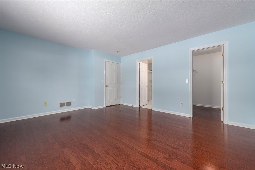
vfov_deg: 81.1
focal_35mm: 14
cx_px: 128
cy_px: 85
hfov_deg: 104.3
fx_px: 99
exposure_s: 1/60
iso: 200
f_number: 9
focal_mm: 14
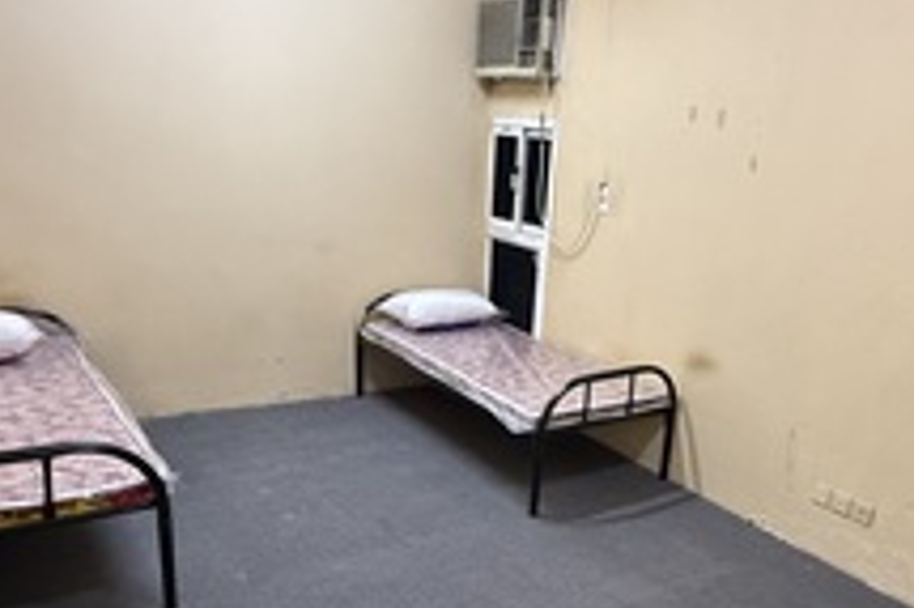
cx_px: 580
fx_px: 786
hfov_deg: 59.4
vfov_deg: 41.8
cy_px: 402
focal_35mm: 31
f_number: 2.2
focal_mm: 2.22
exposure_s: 1/60
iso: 800
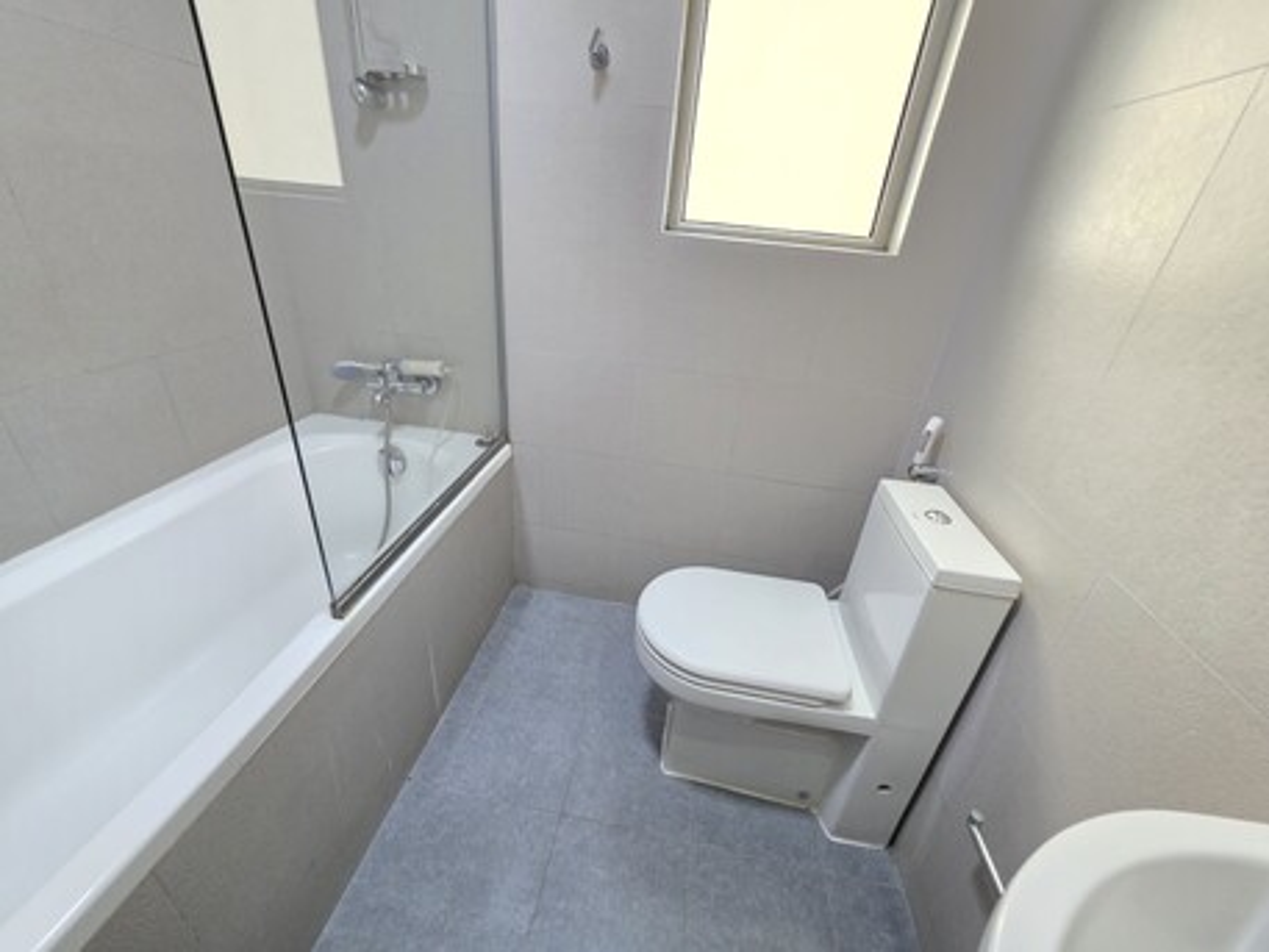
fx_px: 477
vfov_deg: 89.9
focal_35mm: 13
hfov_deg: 106.2
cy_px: 476
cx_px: 634
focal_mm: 2.2
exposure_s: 1/50
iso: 800
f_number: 1.9
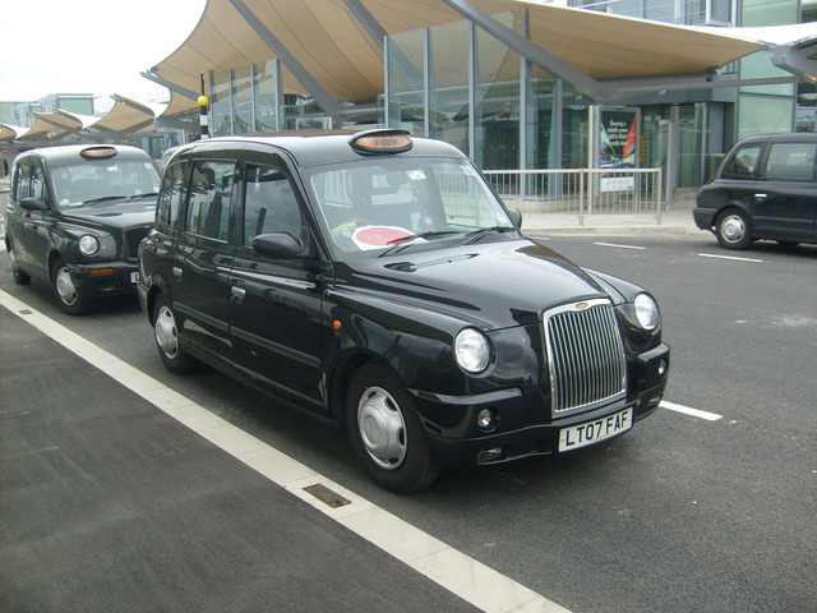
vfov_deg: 40.7
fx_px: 826
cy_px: 306
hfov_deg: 52.6
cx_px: 408
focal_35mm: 35
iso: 80
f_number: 7.1
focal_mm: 5.8
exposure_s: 1/90
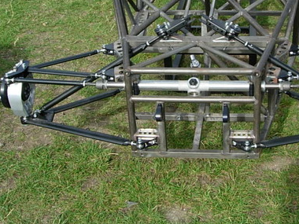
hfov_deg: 29.9
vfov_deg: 22.5
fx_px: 553
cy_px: 36
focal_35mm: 64
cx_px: 212
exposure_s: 1/395
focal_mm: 7.8
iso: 64
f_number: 4.8
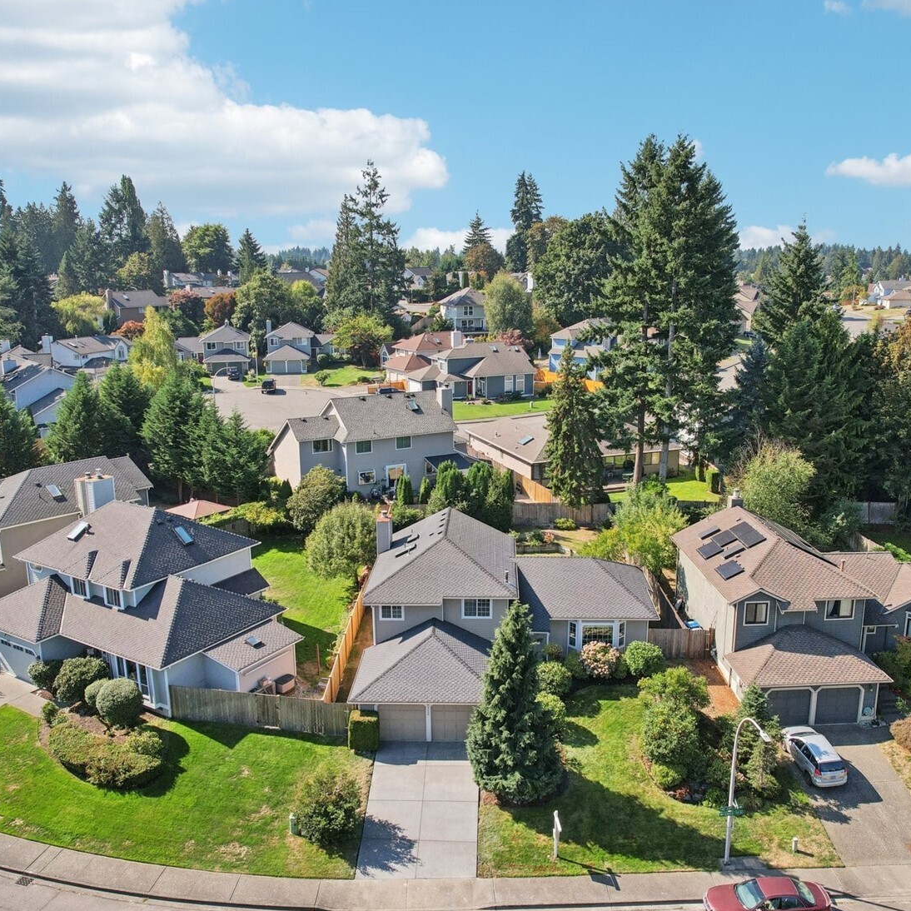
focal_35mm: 29
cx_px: 476
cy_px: 463
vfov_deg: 55.6
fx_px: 863
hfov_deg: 55.6
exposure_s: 1/1500
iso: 100
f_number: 2.8
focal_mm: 8.4
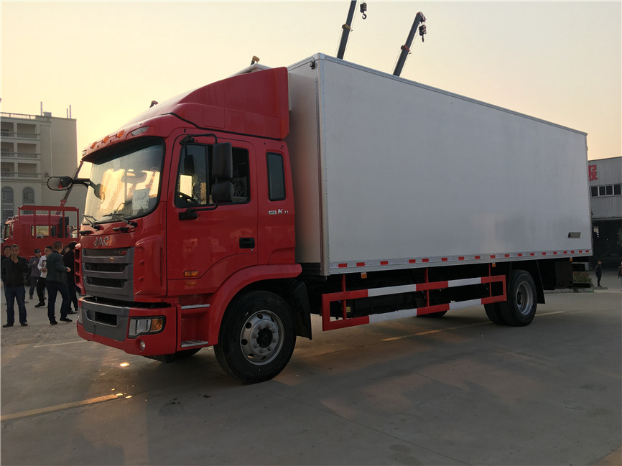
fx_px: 521
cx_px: 311
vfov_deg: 48.2
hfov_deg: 61.7
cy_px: 233
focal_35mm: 29
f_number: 2.2
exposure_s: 1/458
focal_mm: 4.15
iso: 25
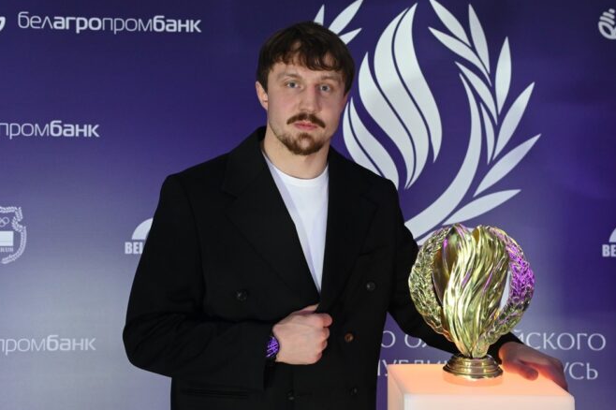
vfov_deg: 23.8
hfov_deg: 35.1
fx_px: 975
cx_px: 306
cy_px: 202
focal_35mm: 57
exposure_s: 1/125
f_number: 5.6
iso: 6400
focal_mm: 50
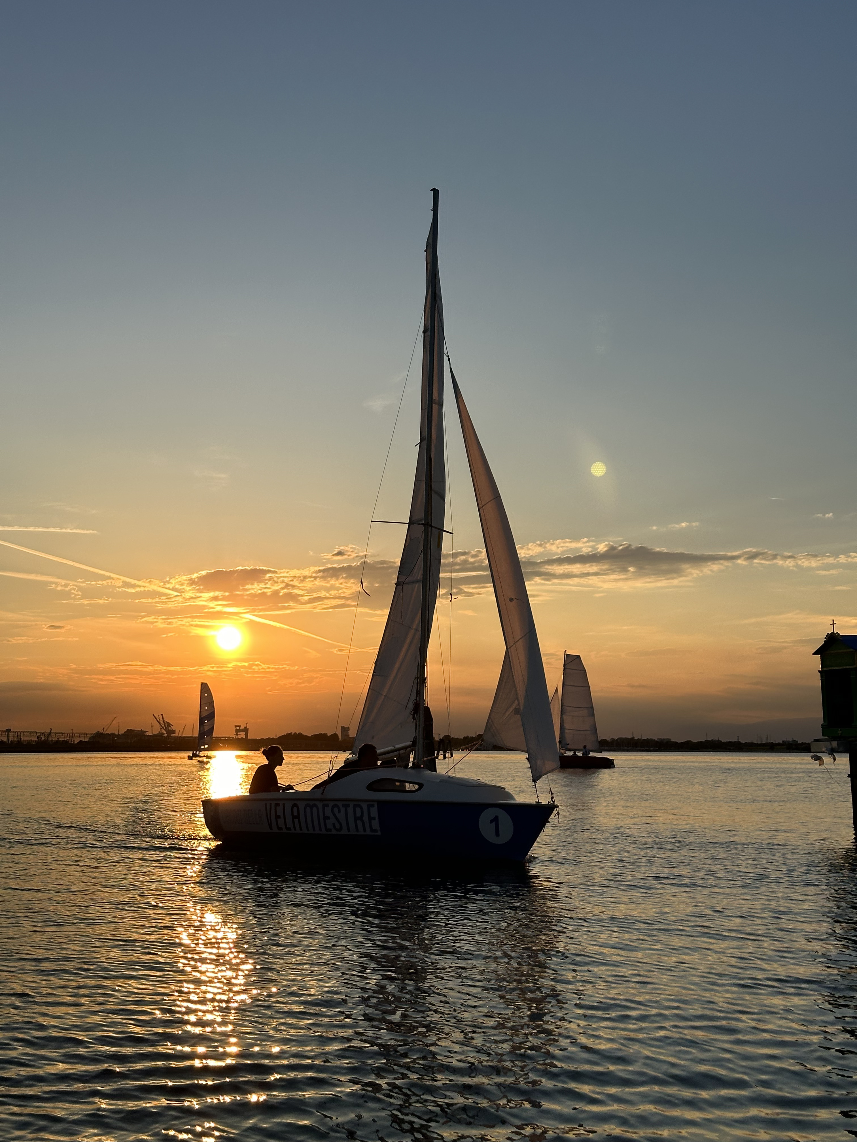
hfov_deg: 30.3
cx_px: 428
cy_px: 571
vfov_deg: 39.7
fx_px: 1584
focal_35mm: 48
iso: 64
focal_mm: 6.86
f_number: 1.78
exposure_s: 1/6211
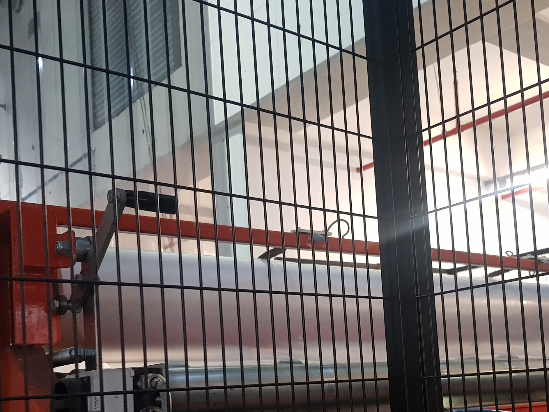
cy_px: 342
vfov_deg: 31.2
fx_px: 714
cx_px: 325
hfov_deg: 41.9
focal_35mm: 45
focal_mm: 4.3
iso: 250
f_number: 1.7
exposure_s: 1/25
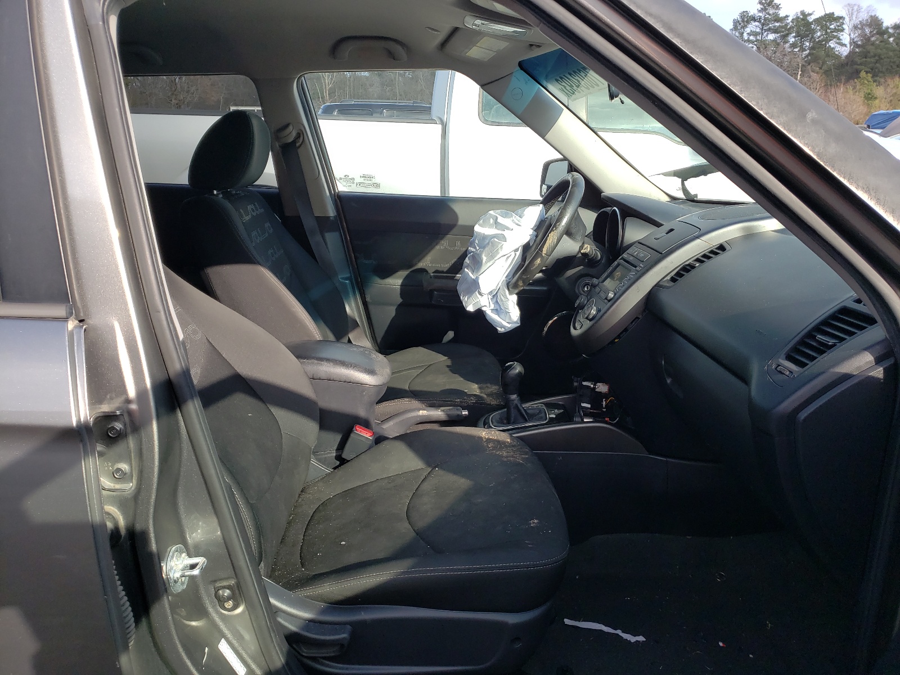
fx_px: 676
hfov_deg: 67.3
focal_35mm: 26
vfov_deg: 53.1
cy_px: 338
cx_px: 450
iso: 50
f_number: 1.5
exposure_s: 1/1111
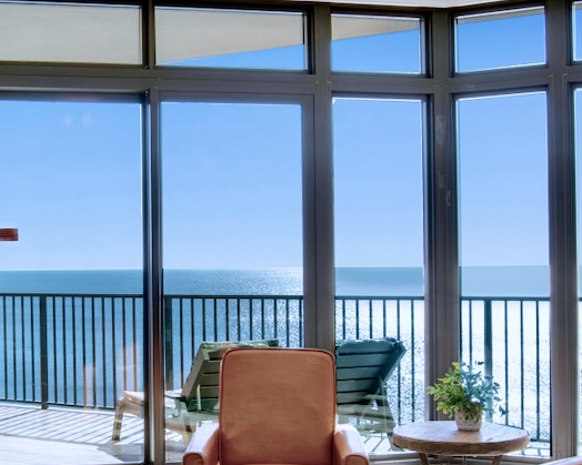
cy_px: 264
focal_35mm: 58
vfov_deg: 26.2
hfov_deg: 31.6
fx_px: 999
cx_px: 111
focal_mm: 18
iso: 200
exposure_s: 1/40
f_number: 11
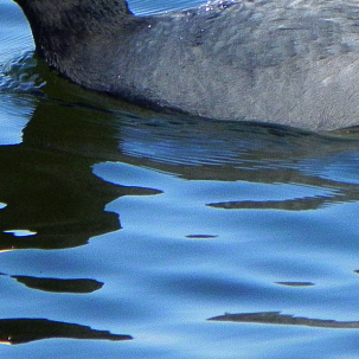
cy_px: 31
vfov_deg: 0.9
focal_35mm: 2023
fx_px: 23737
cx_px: 139
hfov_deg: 0.9
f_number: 5
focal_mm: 120
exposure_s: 1/2000
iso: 594
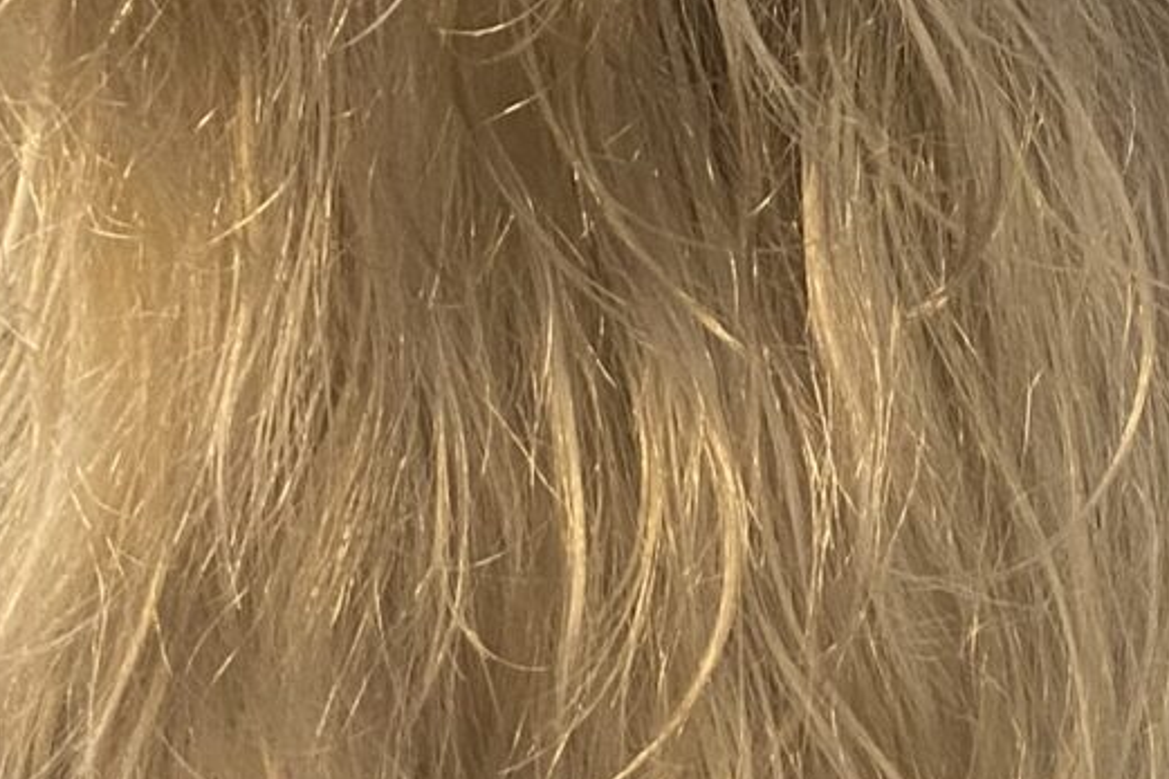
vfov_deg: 10.1
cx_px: 835
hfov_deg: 15.4
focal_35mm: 133
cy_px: -233
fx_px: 4317
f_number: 1.8
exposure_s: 1/50
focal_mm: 4.25
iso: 100
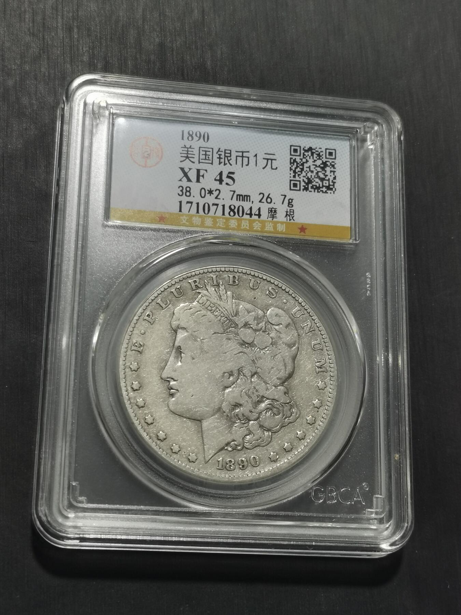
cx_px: 230
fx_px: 1101
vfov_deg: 31.2
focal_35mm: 62
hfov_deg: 23.7
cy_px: 308
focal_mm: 5.58
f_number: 1.8
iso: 64
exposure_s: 1/100
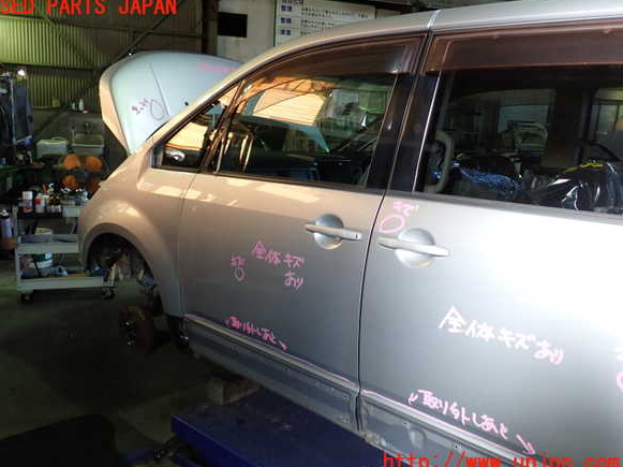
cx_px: 303
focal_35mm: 31
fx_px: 558
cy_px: 235
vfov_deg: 45.4
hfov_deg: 58.4
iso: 200
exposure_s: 1/60
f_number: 2.3
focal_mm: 5.4
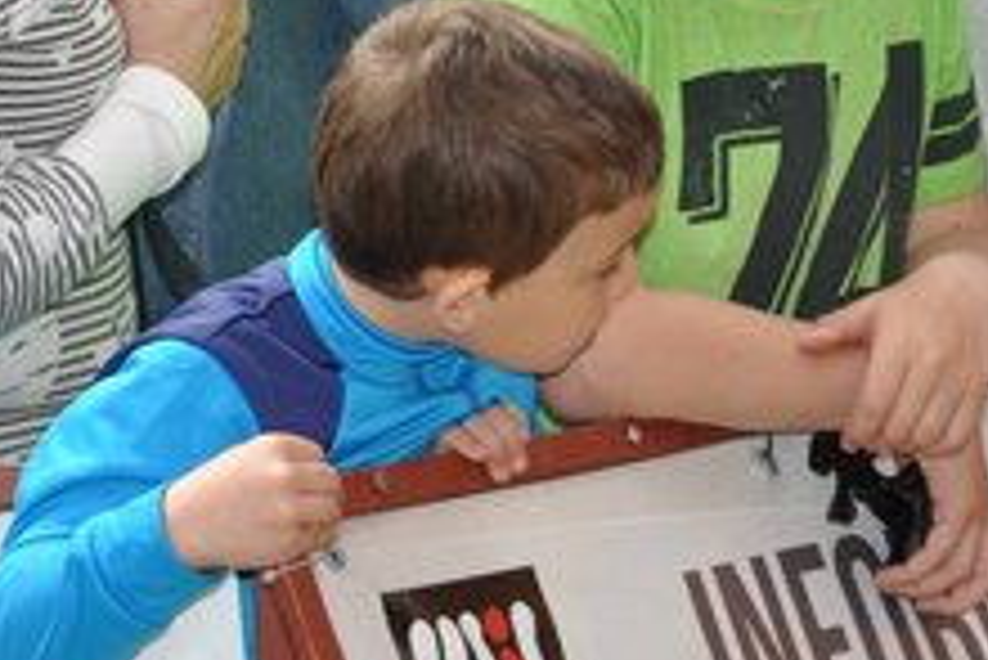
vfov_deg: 4.8
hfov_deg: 7.1
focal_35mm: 287
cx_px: 157
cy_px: -94
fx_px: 7894
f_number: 11
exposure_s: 1/200
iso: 200
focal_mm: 65
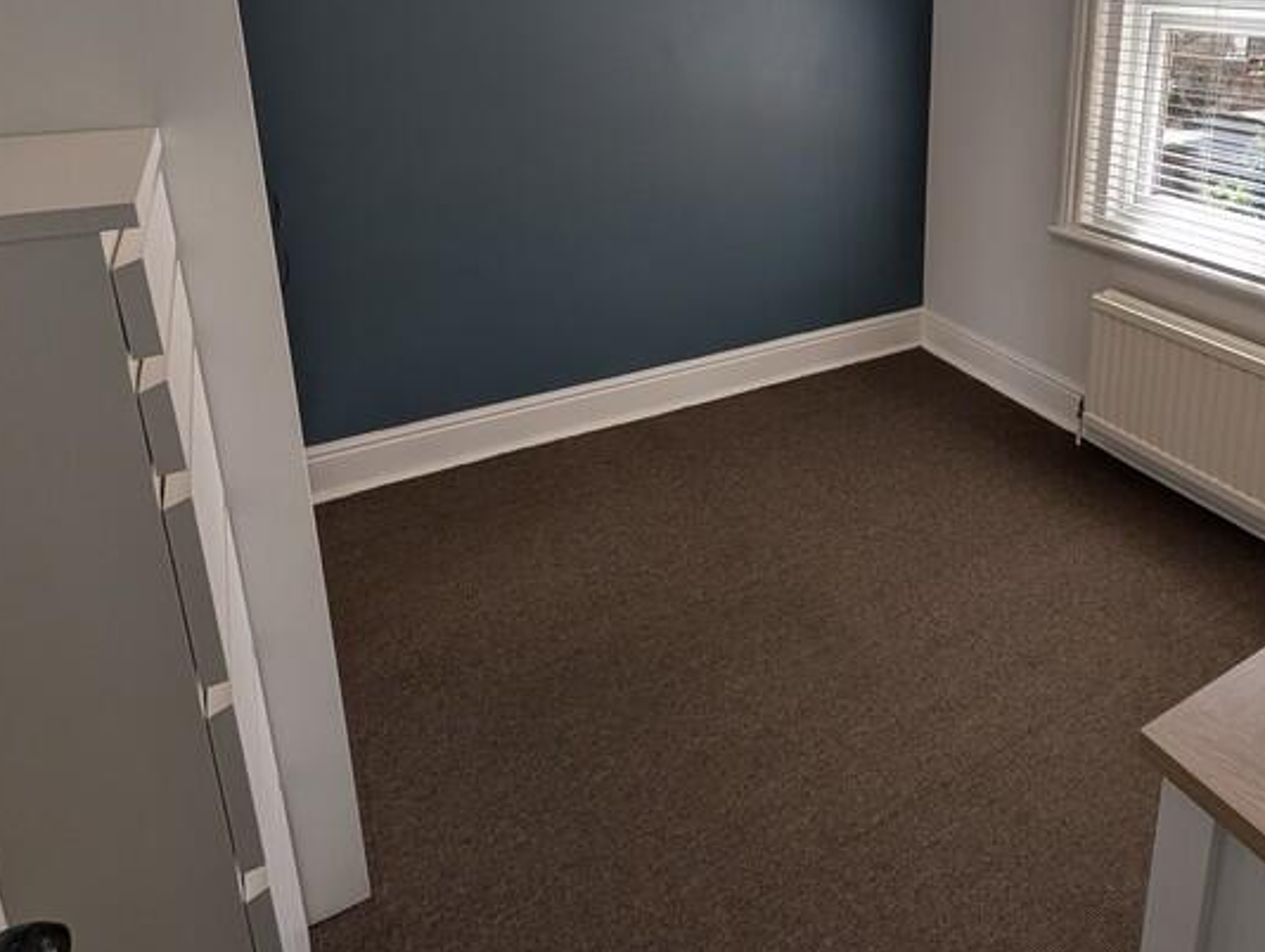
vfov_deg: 55.4
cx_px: 895
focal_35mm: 23
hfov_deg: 70.5
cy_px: 207
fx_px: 842
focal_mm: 2.02
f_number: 1.7
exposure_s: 1/523
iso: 61
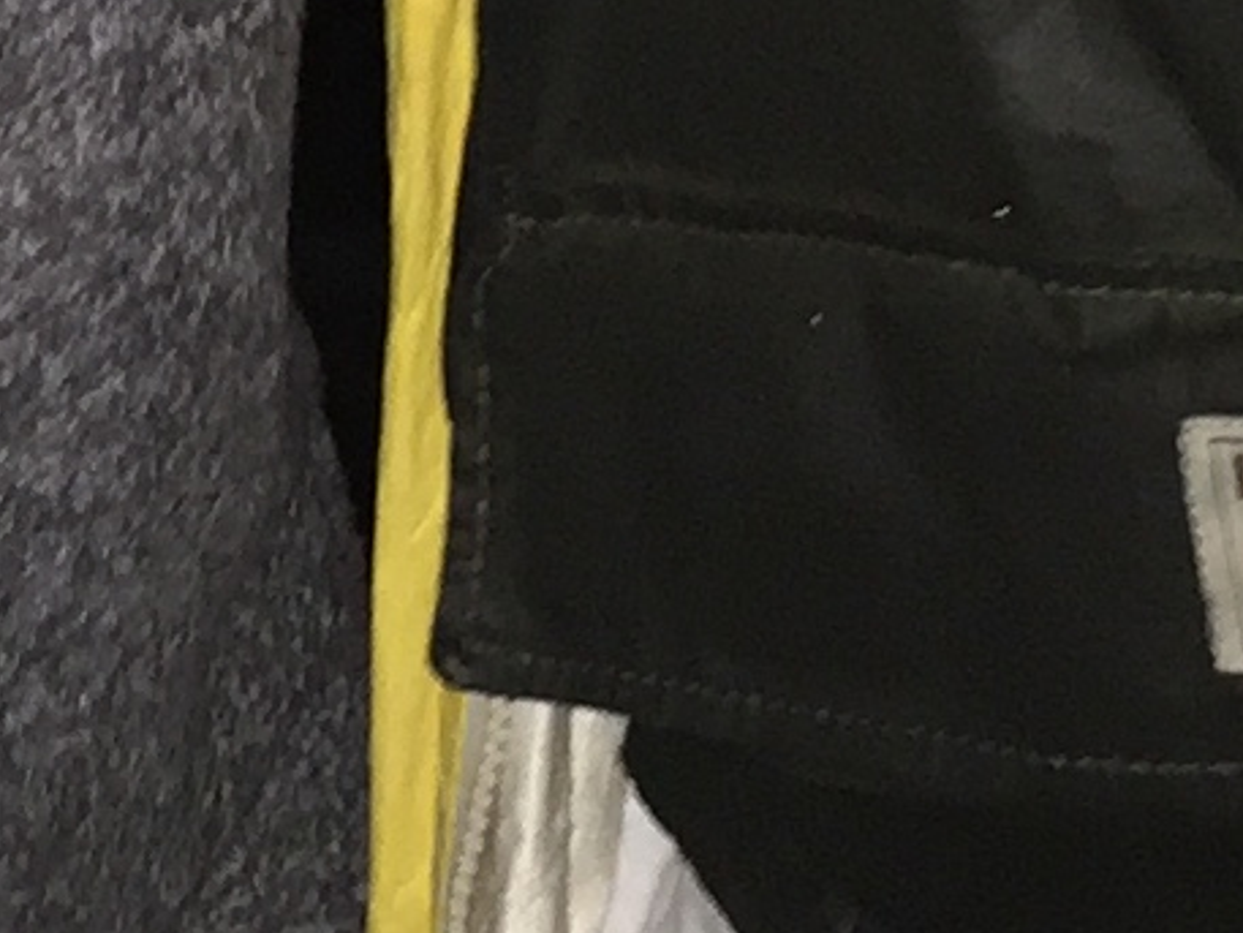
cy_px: -1744
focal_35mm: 207
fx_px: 7435
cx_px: -33
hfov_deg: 9.5
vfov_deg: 6.6
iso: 125
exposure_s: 1/16
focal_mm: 4.15
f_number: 2.2
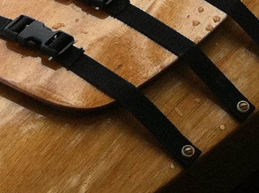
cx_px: 370
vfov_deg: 6.5
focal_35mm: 219
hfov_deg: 8.9
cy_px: -210
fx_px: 1636
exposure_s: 1/414
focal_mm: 3.85
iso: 80
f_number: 2.8
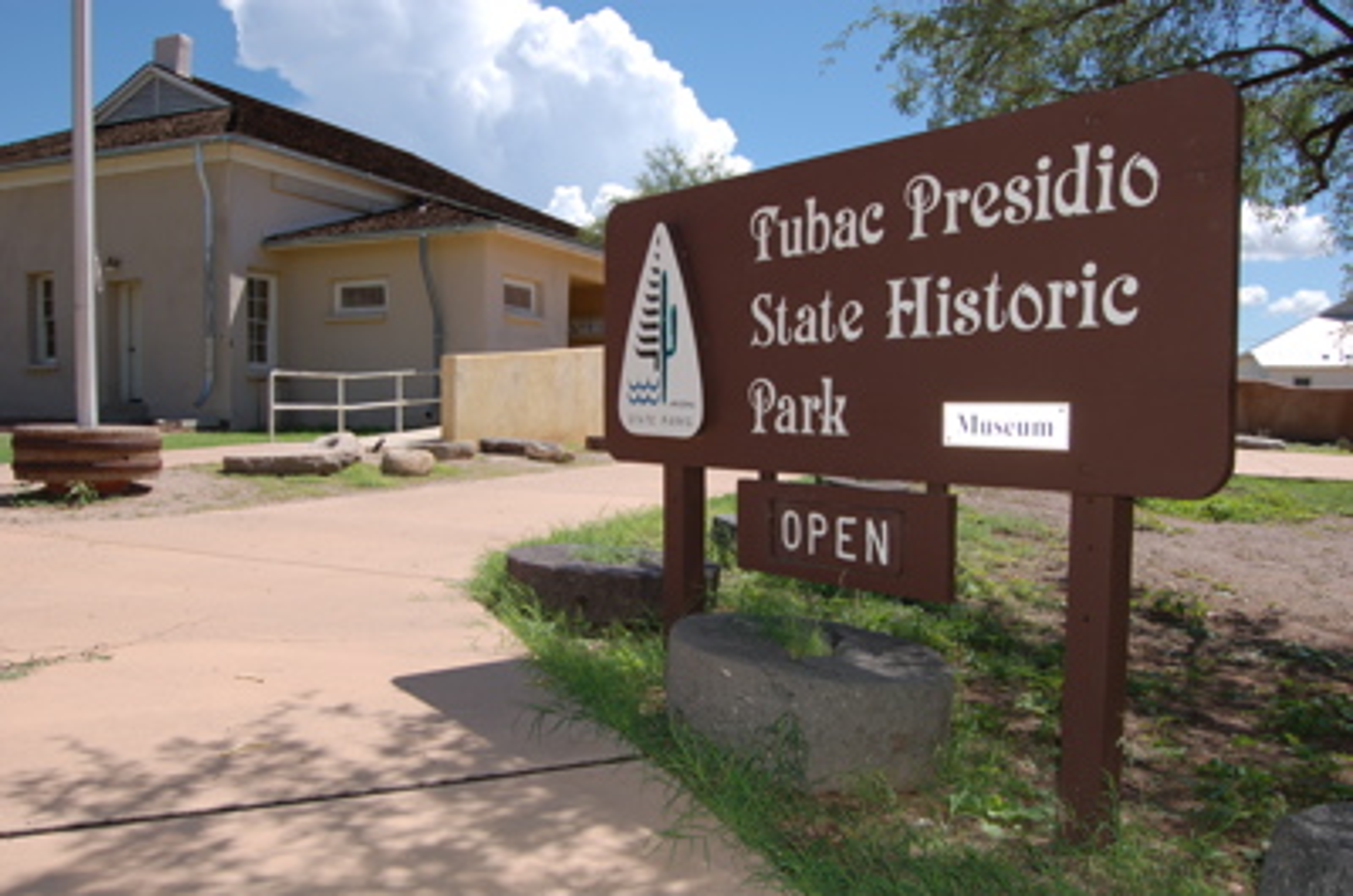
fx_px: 1013
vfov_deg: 47.7
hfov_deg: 67.5
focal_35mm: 27
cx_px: 676
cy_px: 448
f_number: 7.1
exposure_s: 1/500
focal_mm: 18
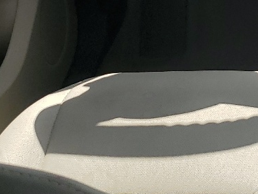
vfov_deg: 13.2
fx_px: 827
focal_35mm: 111
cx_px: 427
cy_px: 26
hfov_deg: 15.8
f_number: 1.5
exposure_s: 1/1000
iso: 50
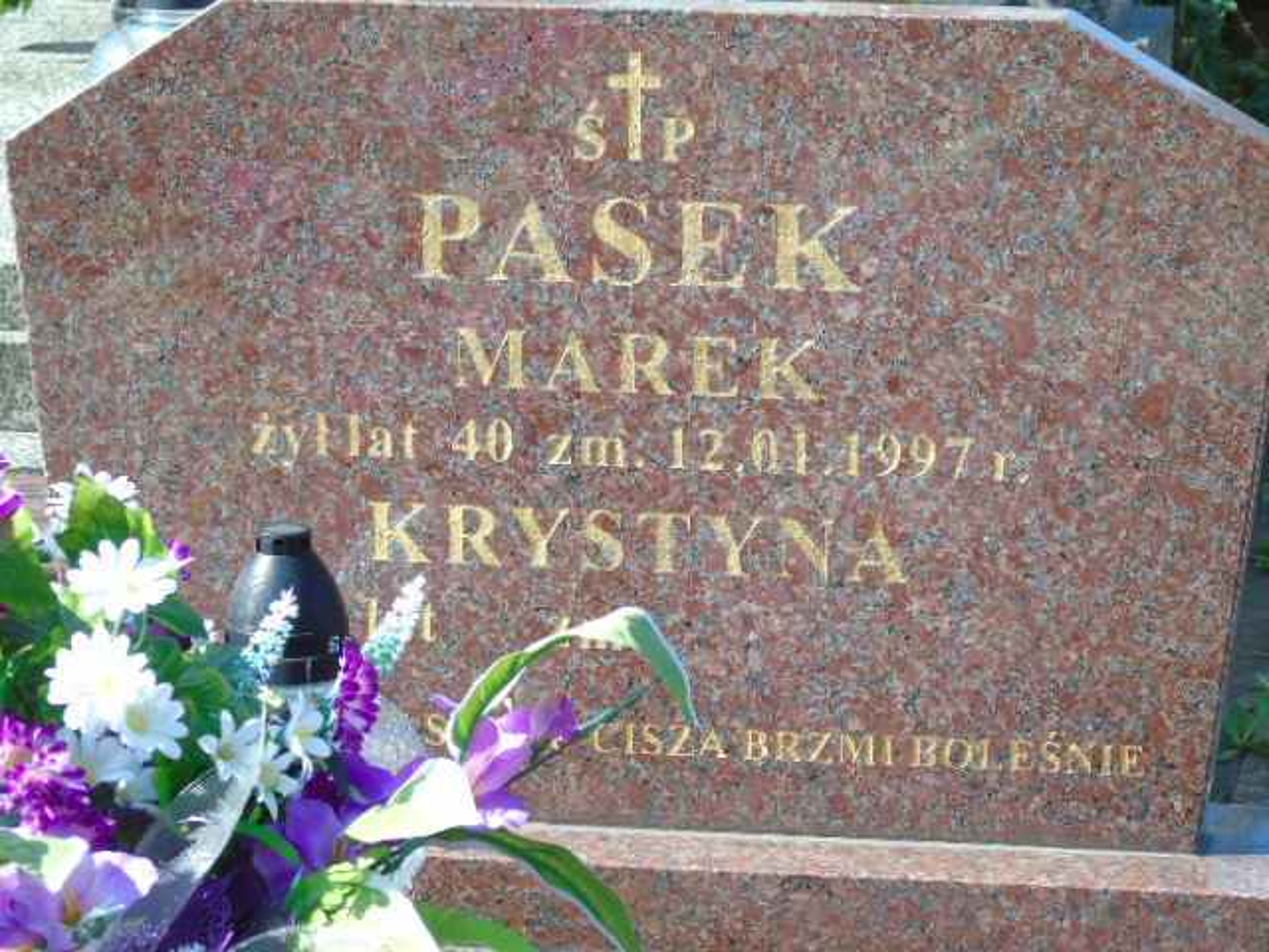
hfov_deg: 12.2
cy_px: 476
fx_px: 5939
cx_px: 634
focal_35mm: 162
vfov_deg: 9.2
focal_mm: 29
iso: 80
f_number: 4.9
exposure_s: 1/125
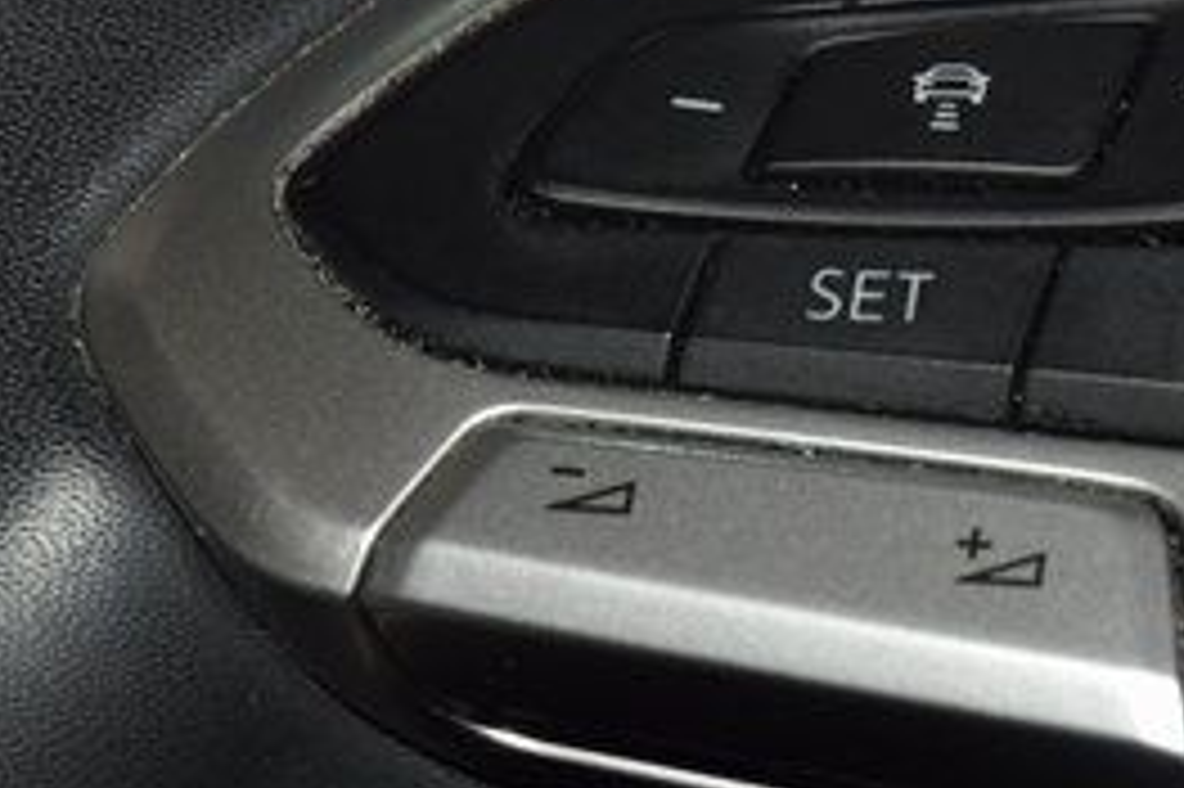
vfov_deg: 5.4
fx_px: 8414
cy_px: 97
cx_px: 918
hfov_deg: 8.0
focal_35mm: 256
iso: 100
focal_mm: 70
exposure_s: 1/125
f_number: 8
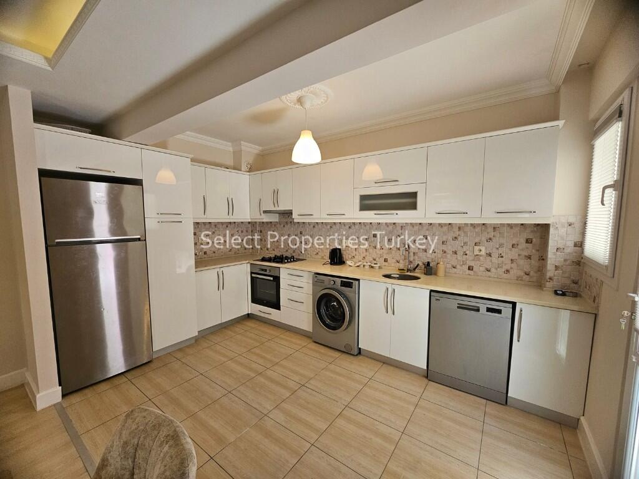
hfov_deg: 106.2
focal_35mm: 13
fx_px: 240
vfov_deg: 89.9
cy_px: 240
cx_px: 320
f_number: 2.2
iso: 100
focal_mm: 2.2
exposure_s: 1/70.8
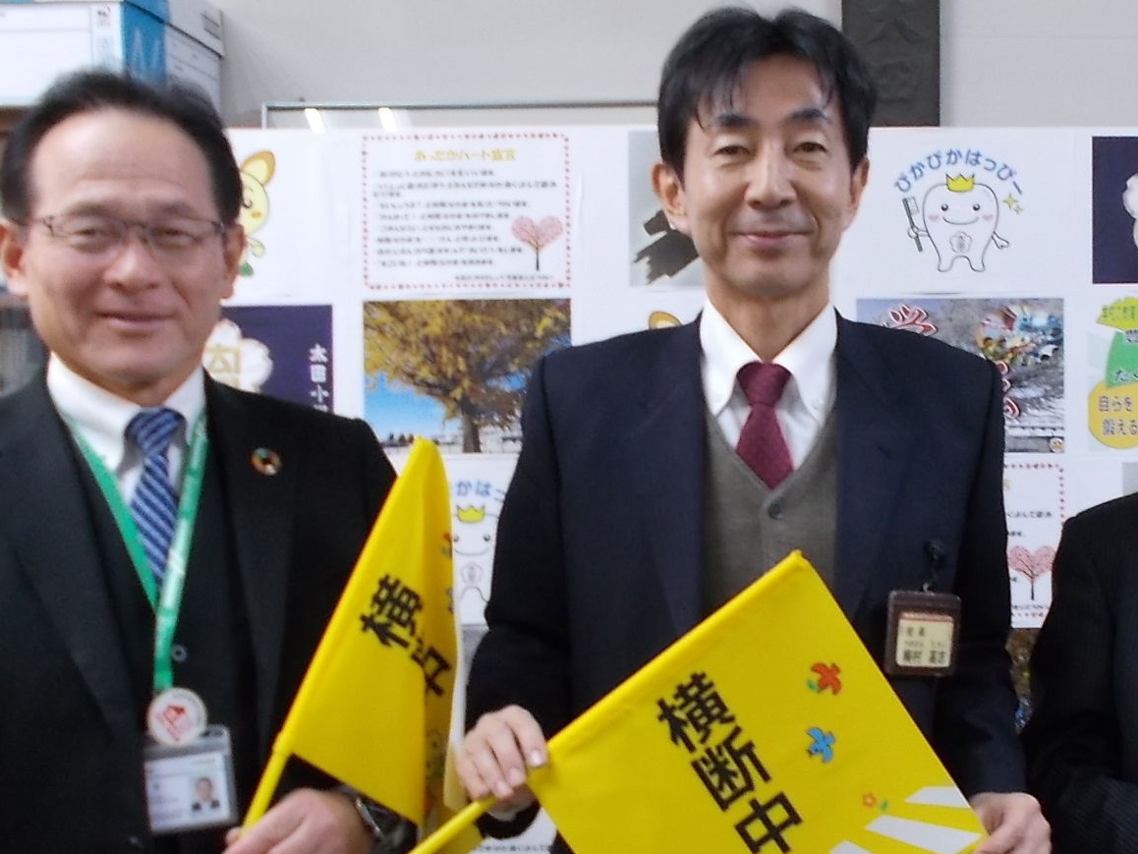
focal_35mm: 51
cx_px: 740
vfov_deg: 28.5
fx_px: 1677
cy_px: 536
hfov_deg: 37.2
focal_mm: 4.6
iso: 160
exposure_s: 1/25
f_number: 3.2
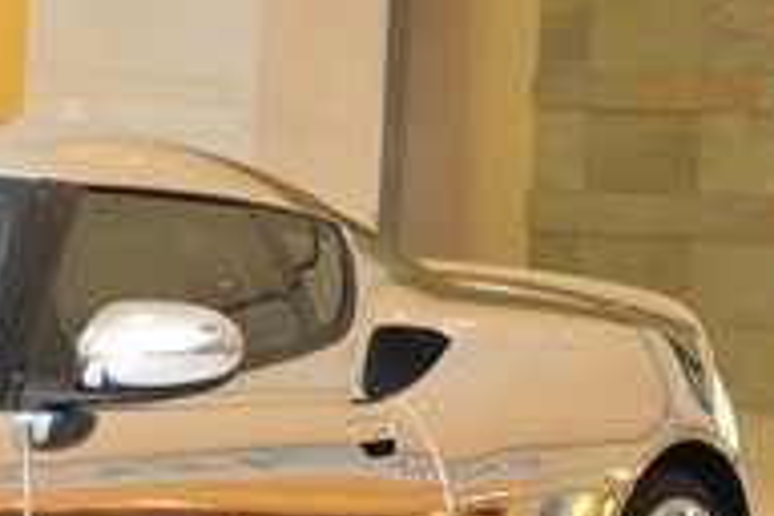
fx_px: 3397
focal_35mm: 158
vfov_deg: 8.7
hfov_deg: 12.3
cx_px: -460
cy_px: 327
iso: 1000
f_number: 5
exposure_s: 1/60
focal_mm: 38
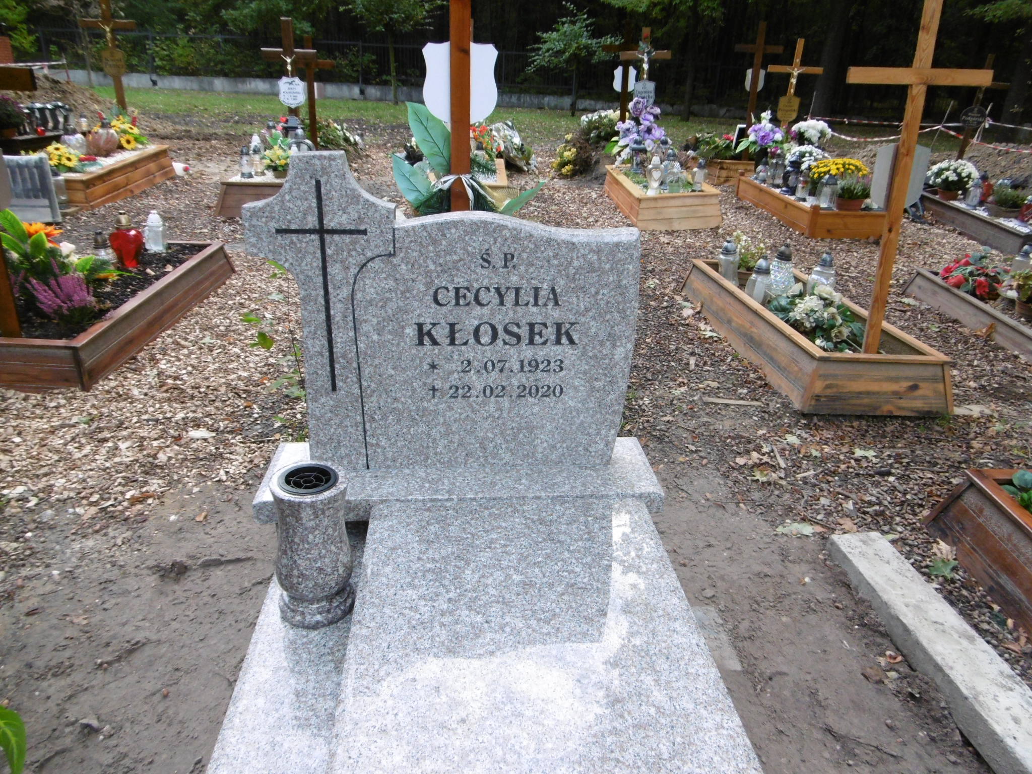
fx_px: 716
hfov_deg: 71.6
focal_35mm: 24
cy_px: 387
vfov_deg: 56.8
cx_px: 516
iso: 160
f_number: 3.1
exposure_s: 1/60
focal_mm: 4.3
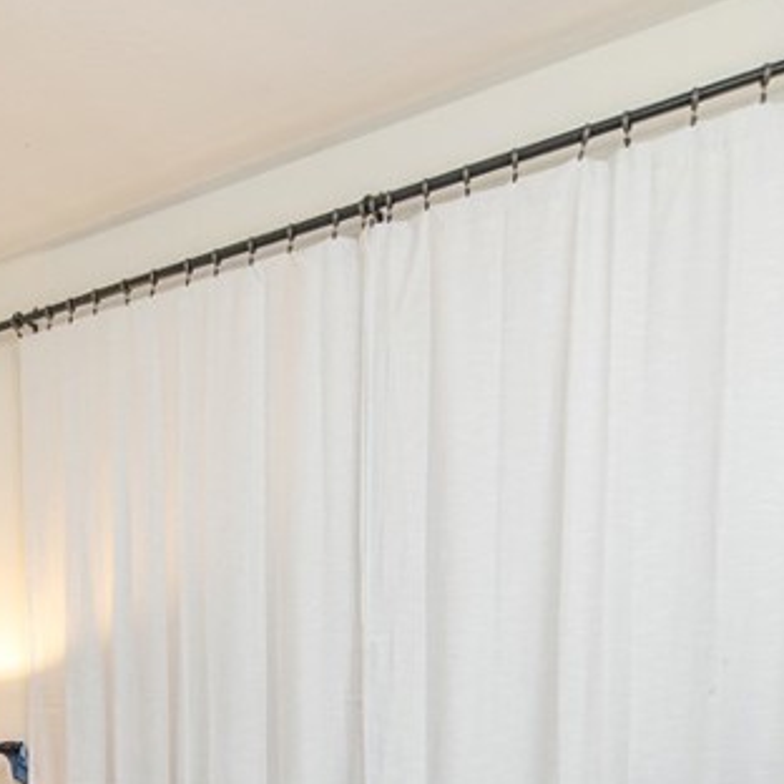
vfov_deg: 38.9
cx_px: 5
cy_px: 745
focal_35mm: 39
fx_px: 999
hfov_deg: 38.2
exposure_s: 1/60
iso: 1100
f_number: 4
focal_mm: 14
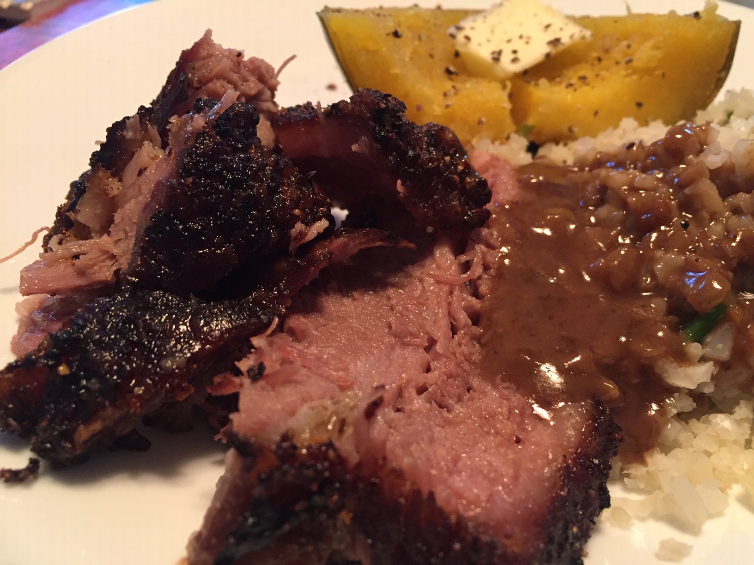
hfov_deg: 61.7
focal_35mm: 29
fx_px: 632
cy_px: 282
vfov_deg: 48.2
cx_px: 377
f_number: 2.2
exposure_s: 1/30
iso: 200
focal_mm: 4.15
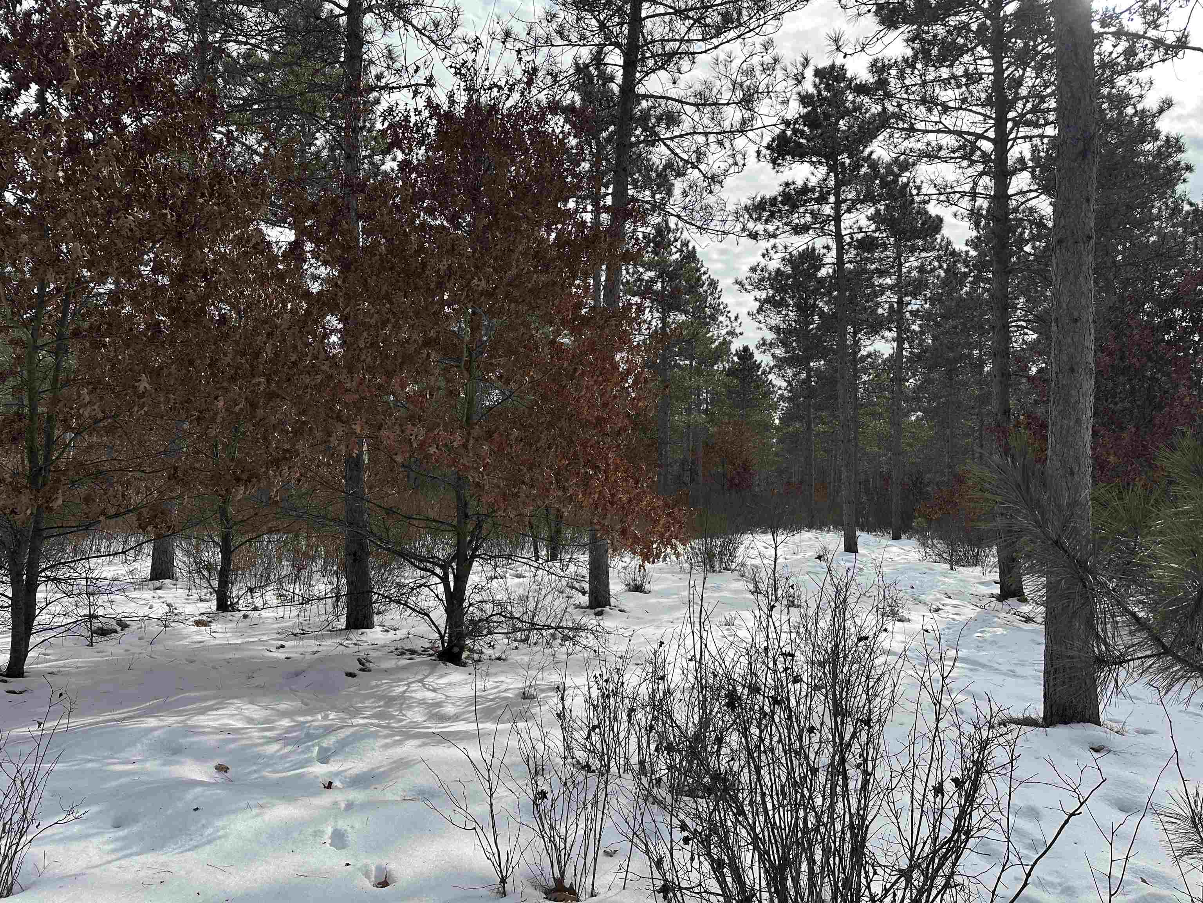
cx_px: 602
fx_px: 834
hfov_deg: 71.6
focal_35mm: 24
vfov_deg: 56.8
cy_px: 452
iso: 80
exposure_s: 1/4184
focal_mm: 6.86
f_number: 1.78
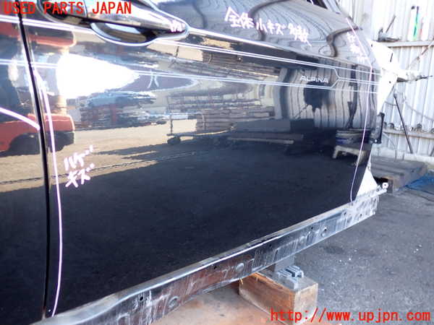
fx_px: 376
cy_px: 162
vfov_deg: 46.8
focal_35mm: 30
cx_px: 217
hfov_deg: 60.0
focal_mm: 5.4
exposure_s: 1/50
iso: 200
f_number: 2.3
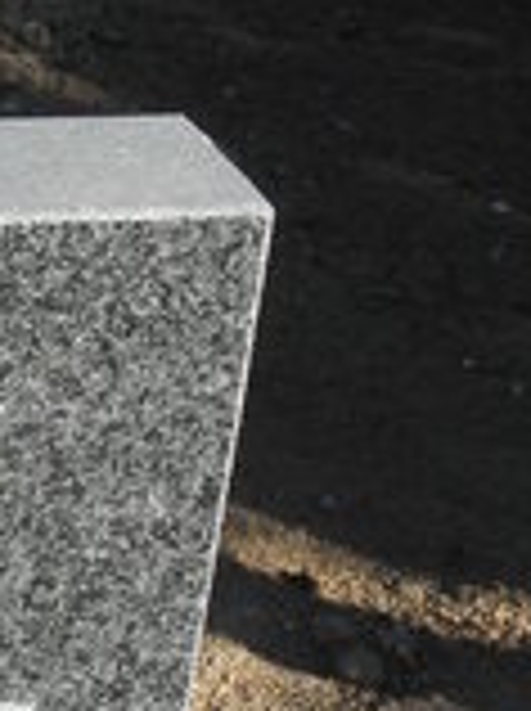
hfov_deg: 10.4
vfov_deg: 14.8
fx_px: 2707
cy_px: 639
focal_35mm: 132
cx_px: -490
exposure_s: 1/160
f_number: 5.6
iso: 64
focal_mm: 4.6
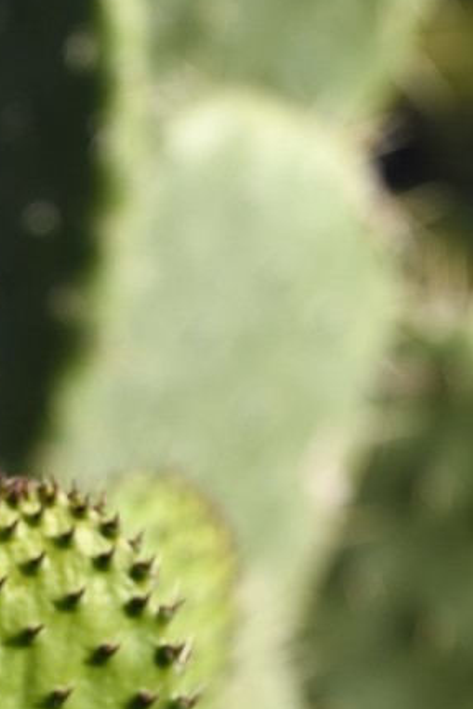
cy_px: 328
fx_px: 12396
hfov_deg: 2.2
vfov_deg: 3.3
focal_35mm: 629
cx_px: -787
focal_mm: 170
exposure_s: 1/320
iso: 200
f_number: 8
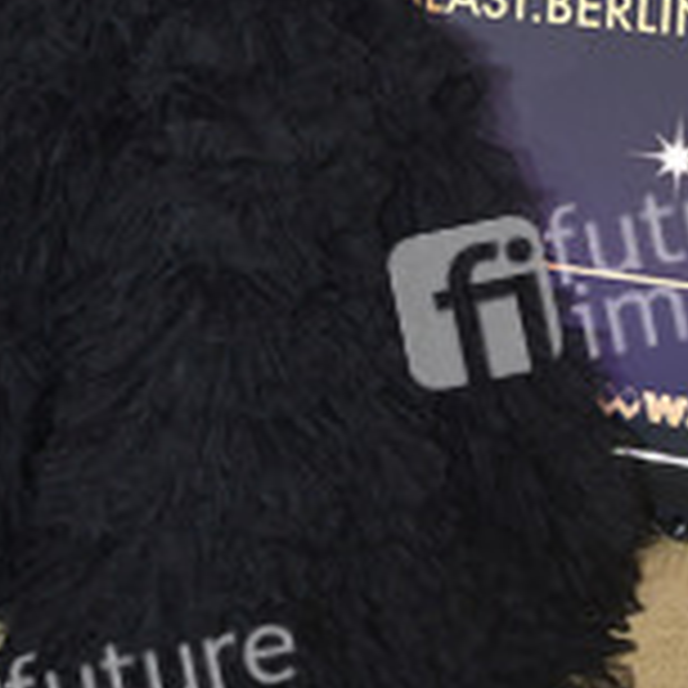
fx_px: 1597
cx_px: 211
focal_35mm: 71
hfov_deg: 24.2
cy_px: 58
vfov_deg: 23.6
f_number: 6.3
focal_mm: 32
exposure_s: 1/250
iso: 1250
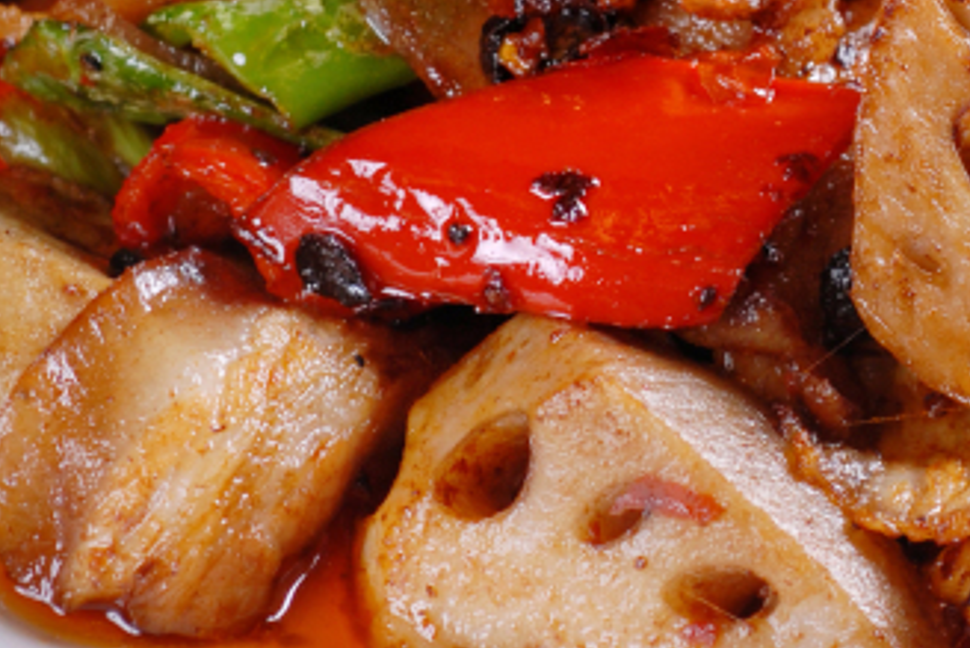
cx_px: 686
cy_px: 28
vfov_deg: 4.9
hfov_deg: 7.3
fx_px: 7574
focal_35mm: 281
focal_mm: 60
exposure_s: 1/160
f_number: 5.6
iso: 125
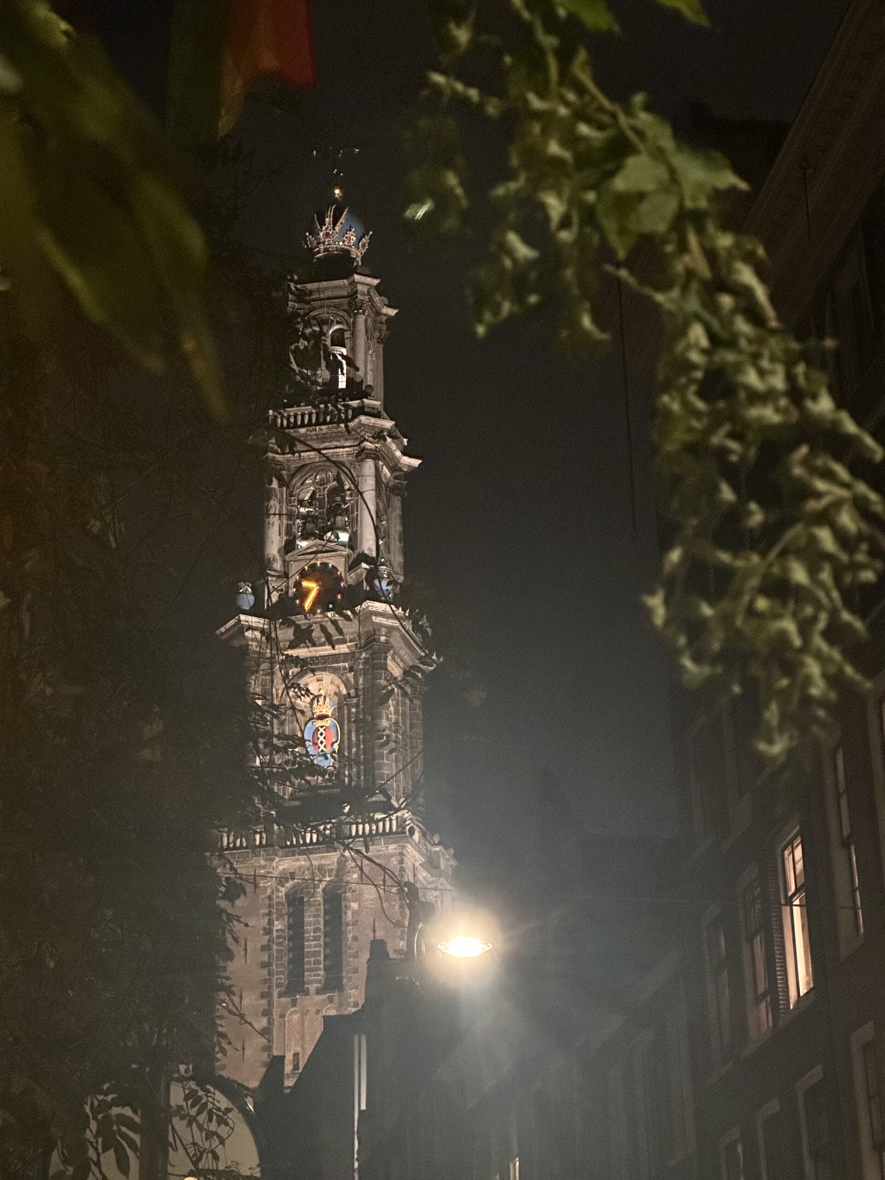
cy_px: 590
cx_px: 442
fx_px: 2625
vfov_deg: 25.3
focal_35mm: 77
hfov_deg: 19.1
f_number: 2.8
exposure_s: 1/25
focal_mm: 9
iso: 1600
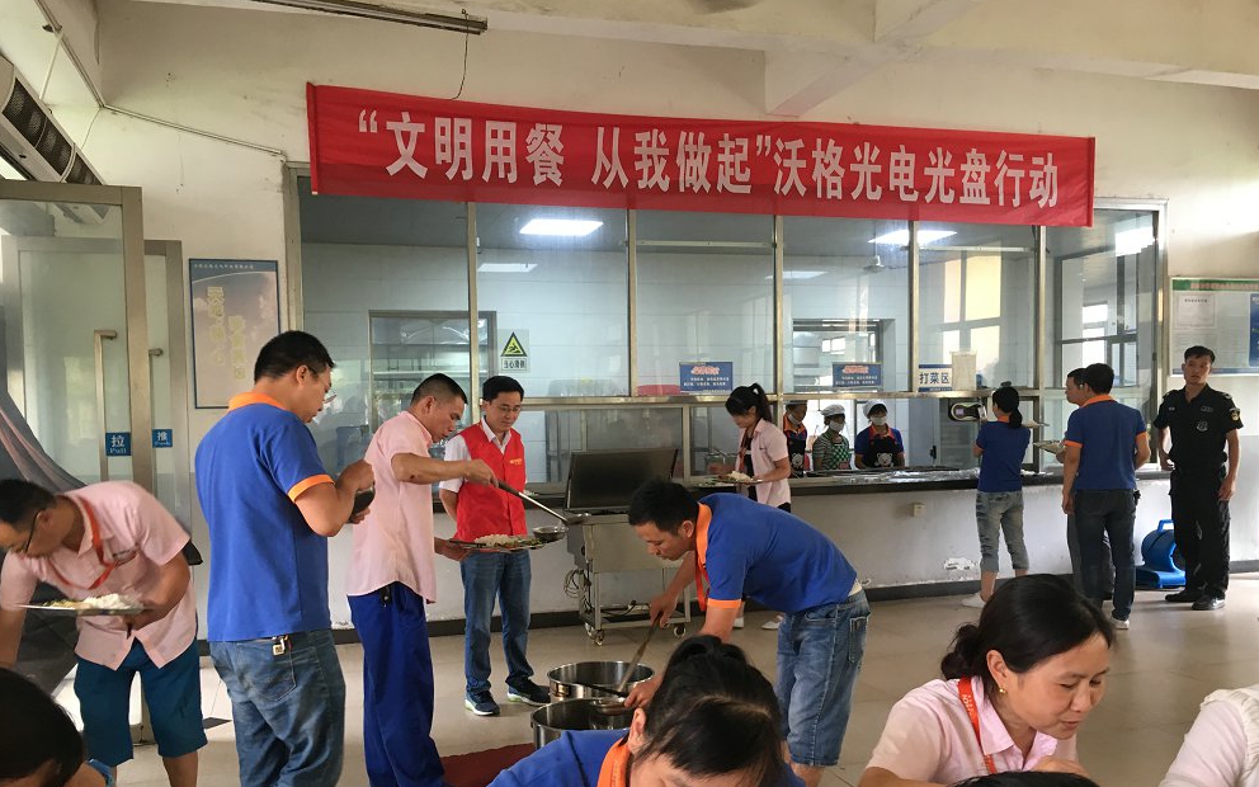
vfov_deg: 40.5
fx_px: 1064
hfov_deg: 61.2
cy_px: 457
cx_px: 627
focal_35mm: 31
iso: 100
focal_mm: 4.15
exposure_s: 1/33
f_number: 2.2
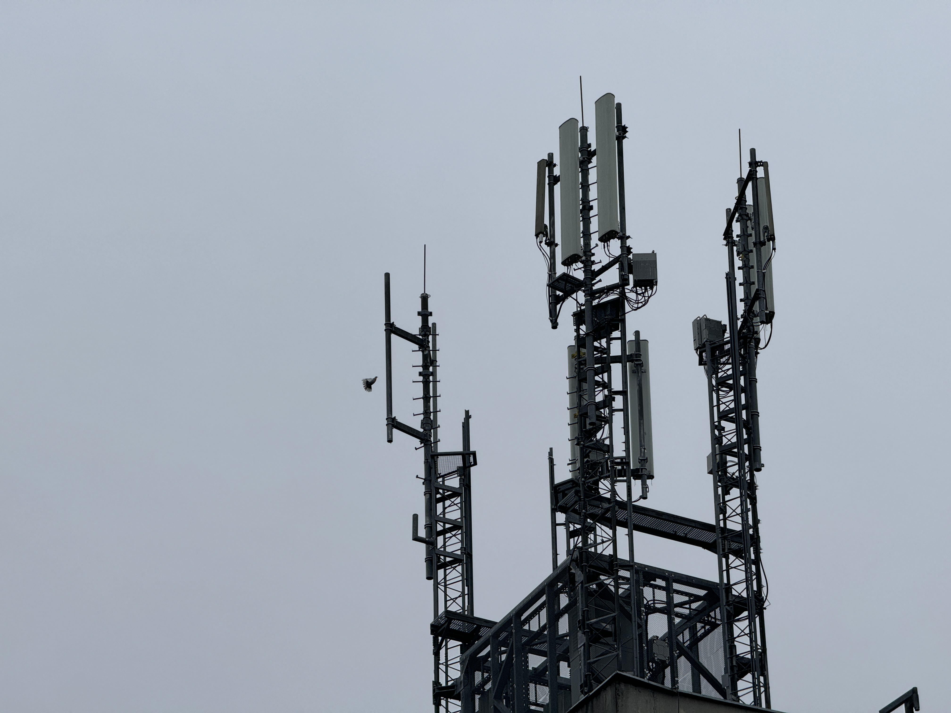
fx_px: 3297
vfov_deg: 12.3
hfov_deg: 16.4
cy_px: 356
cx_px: 476
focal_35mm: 120
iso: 50
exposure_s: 1/1167
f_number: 2.8
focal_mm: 15.66
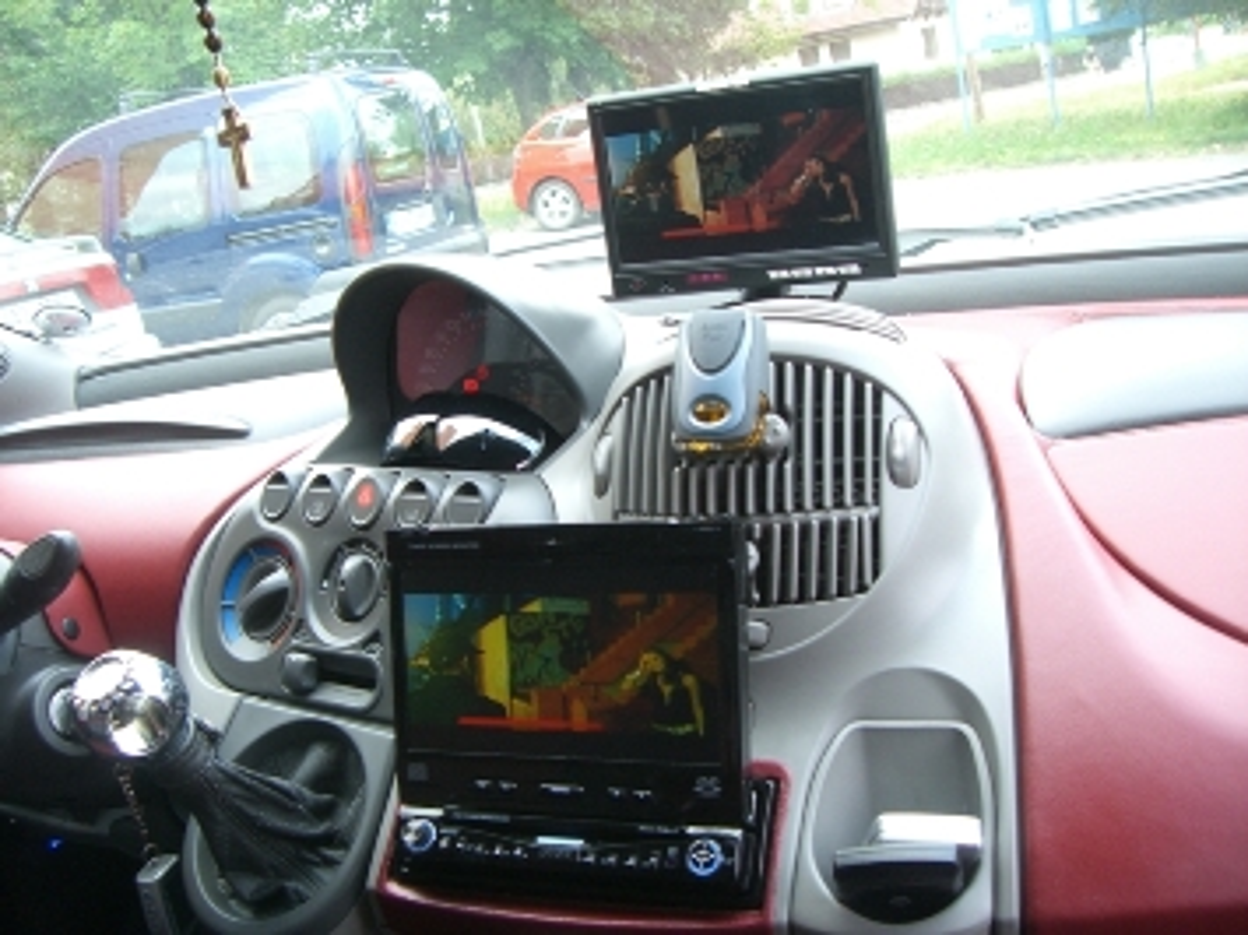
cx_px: 624
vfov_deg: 37.7
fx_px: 1370
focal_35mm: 38
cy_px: 468
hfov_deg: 49.0
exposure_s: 1/100
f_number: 2.7
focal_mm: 6.2
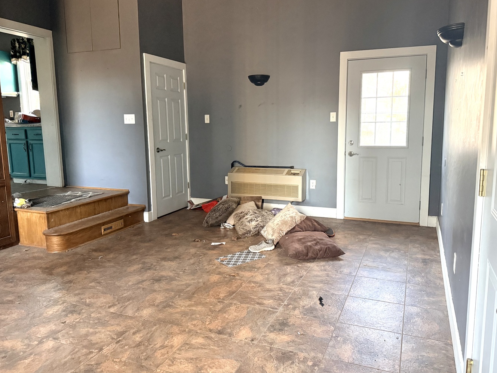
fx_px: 373
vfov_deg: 53.0
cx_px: 267
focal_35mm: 26
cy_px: 175
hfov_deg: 67.2
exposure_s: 1/40
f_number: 1.78
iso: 800
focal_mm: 6.76
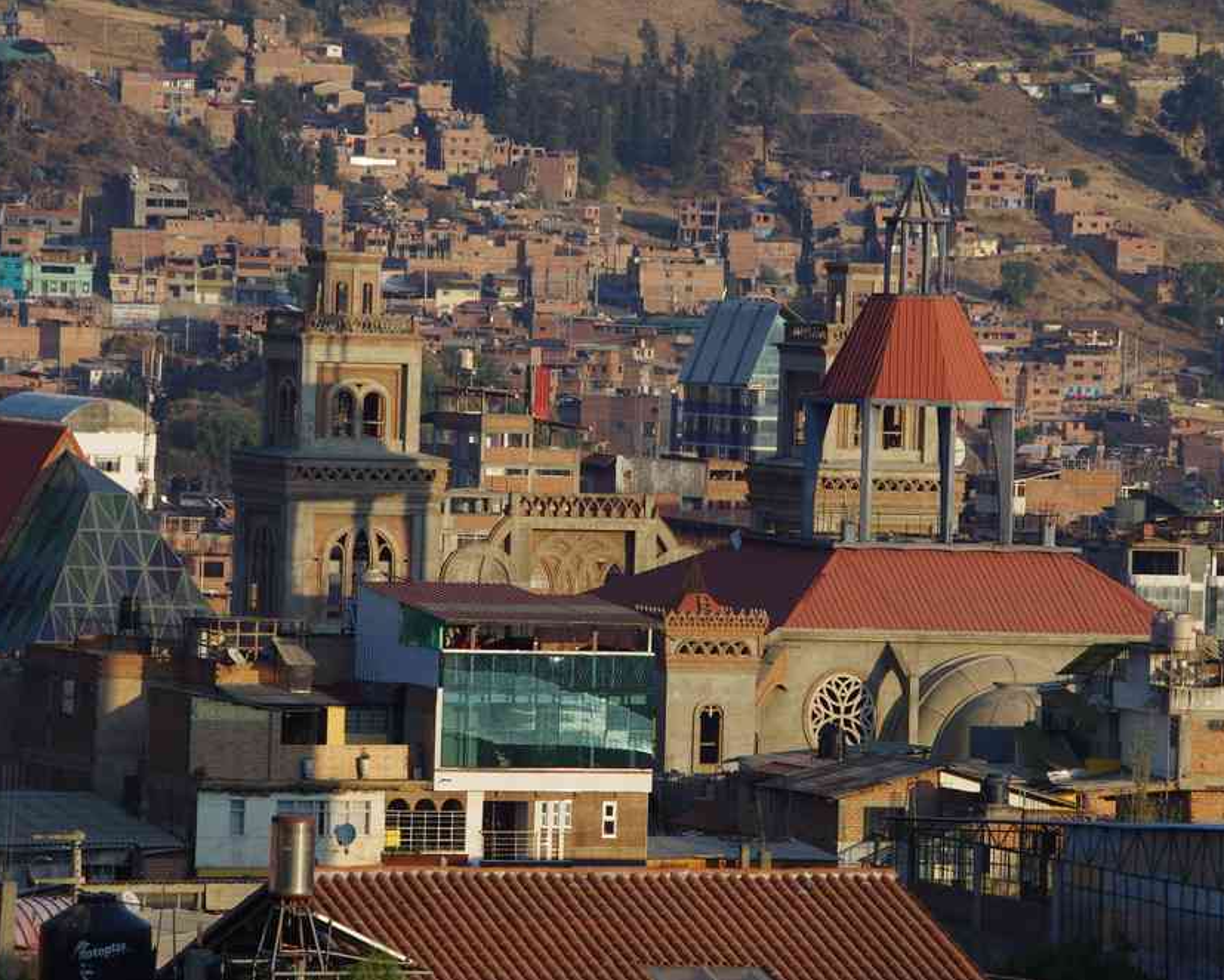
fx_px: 9240
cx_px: 534
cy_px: 489
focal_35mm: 255
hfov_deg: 7.6
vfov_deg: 6.1
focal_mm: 150
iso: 400
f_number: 7.1
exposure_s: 1/200
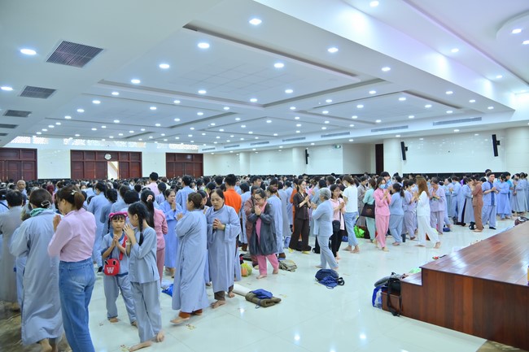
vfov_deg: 53.1
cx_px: 264
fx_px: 353
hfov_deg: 73.8
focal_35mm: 24
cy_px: 176
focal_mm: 24
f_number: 4.5
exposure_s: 1/60
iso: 1250
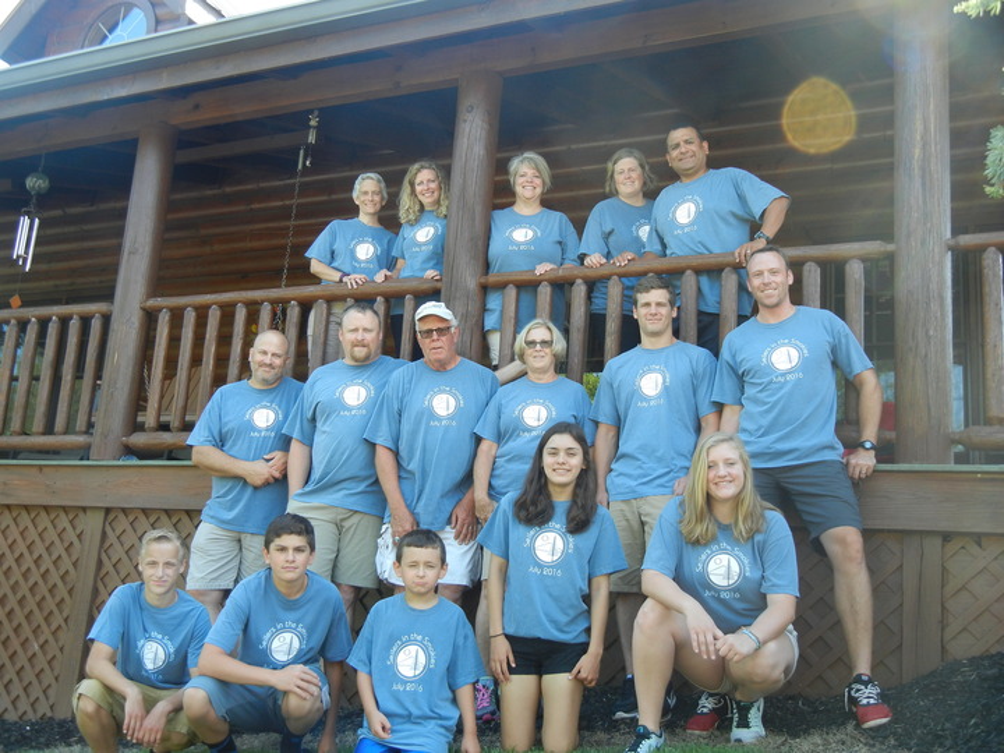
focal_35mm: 39
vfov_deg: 36.8
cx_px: 502
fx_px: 1131
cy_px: 376
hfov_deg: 47.9
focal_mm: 7.1
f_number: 3.7
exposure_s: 1/101
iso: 160
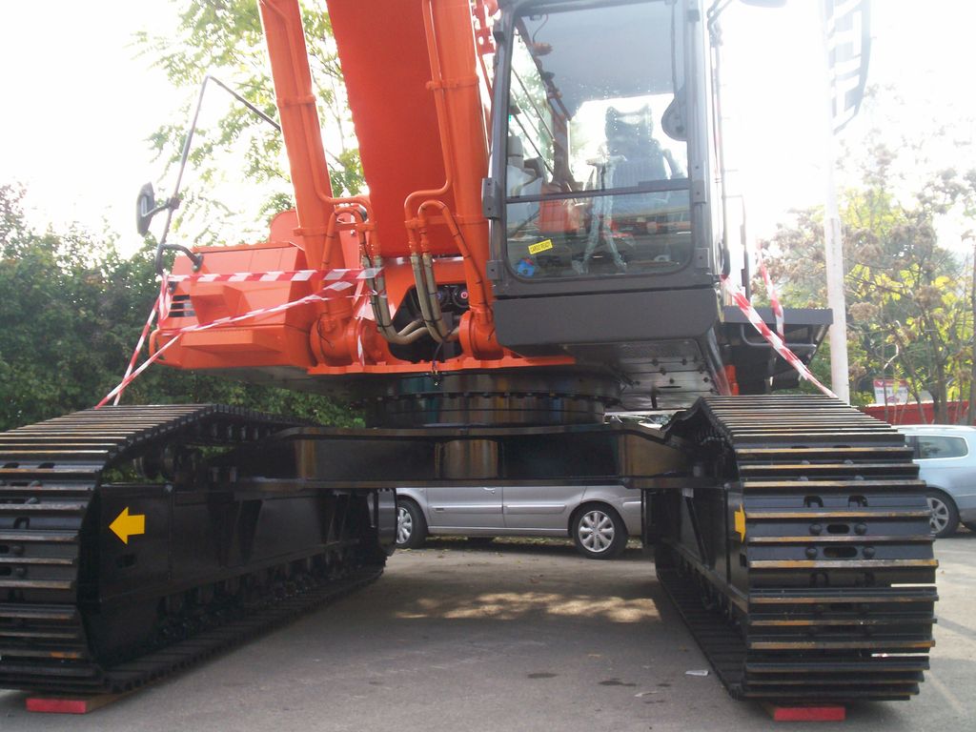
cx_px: 488
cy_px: 366
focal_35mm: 36
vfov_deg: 39.7
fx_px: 1015
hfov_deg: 51.4
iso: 100
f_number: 4.5
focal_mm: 5.9
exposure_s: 1/101
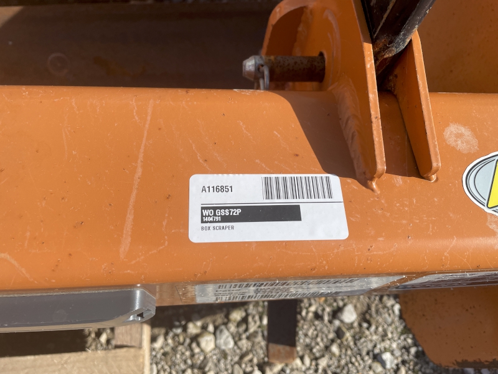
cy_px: 187
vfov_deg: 53.1
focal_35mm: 26
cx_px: 249
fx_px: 374
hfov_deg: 67.3
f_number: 1.6
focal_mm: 4.2
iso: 32
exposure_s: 1/3125
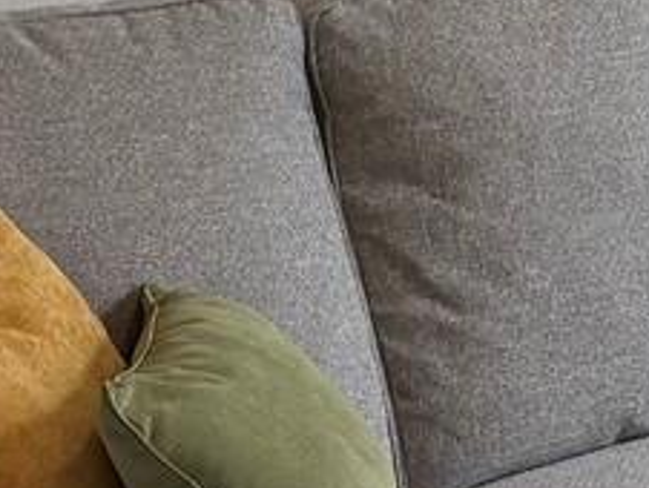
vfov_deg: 8.0
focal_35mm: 184
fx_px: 3453
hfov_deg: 10.3
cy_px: -184
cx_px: 1008
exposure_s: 1/120
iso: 125
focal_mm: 5.96
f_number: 1.6
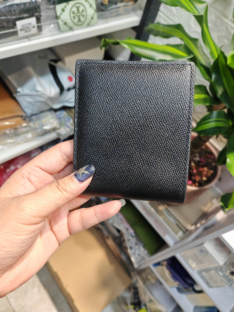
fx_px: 225
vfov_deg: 69.4
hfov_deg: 54.9
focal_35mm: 25
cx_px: 117
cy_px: 156
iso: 640
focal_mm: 5.3
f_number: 1.9
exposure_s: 1/670
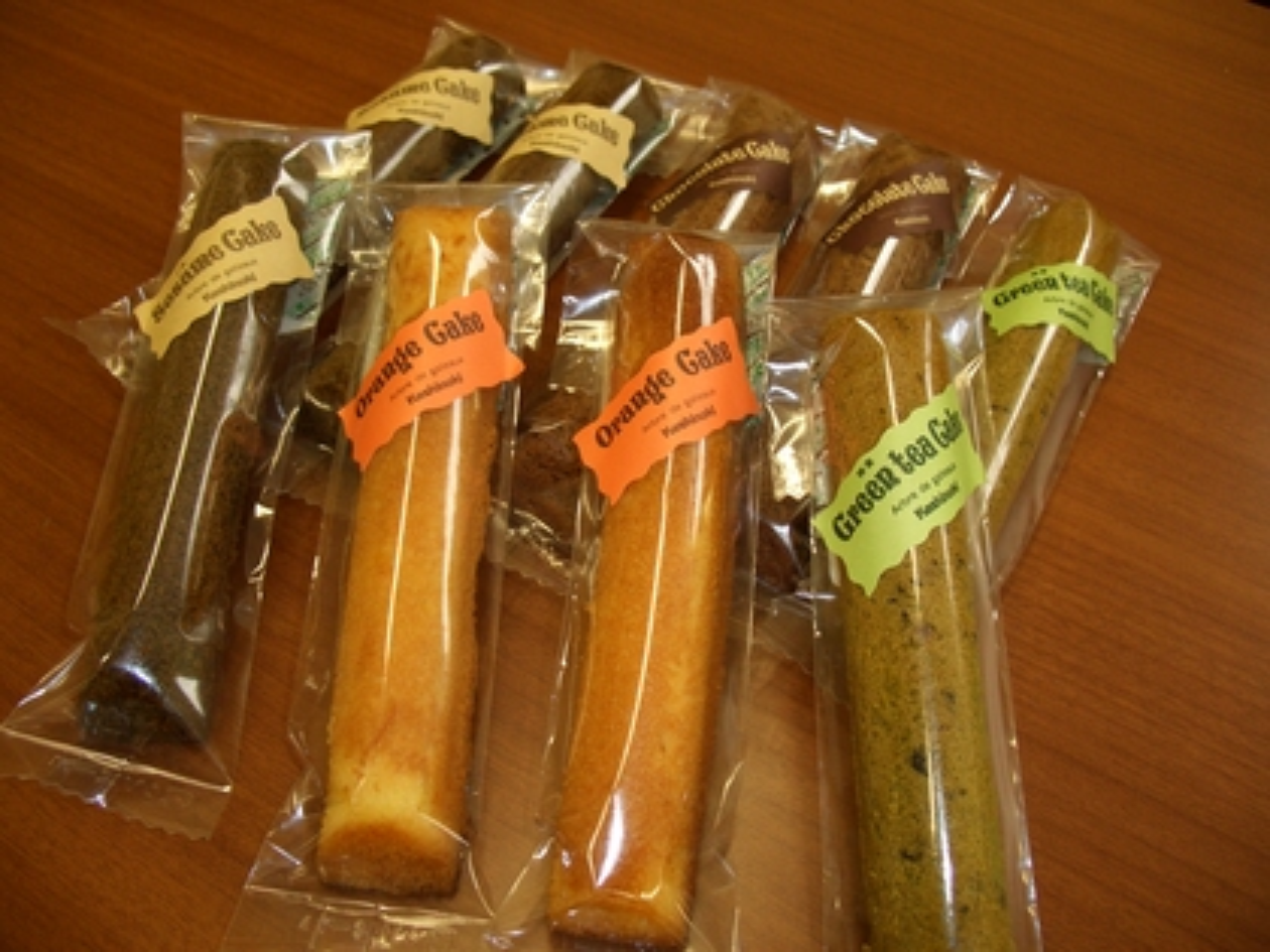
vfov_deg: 42.9
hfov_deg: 55.4
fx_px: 1211
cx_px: 635
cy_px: 476
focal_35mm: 33
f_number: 2.8
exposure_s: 1/30
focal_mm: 7.1
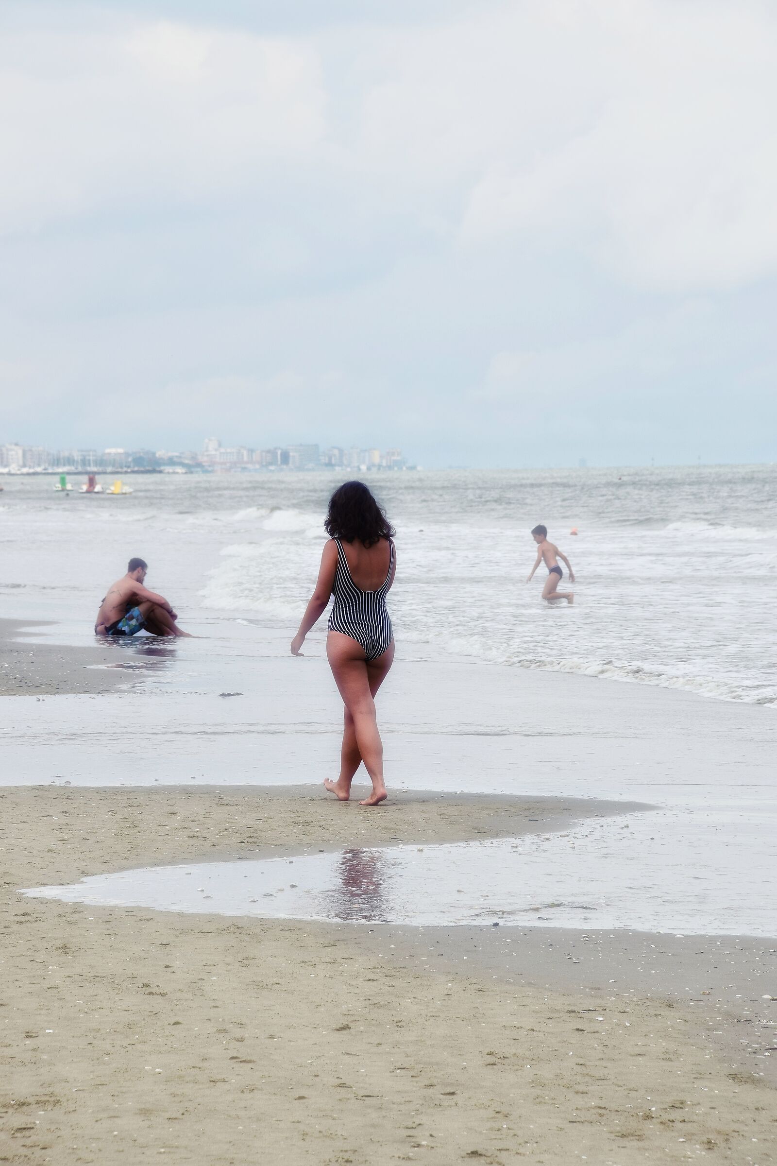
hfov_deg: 6.8
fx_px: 6555
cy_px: 583
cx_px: 388
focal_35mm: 202
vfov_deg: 10.2
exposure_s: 1/500
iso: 280
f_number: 11
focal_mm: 135
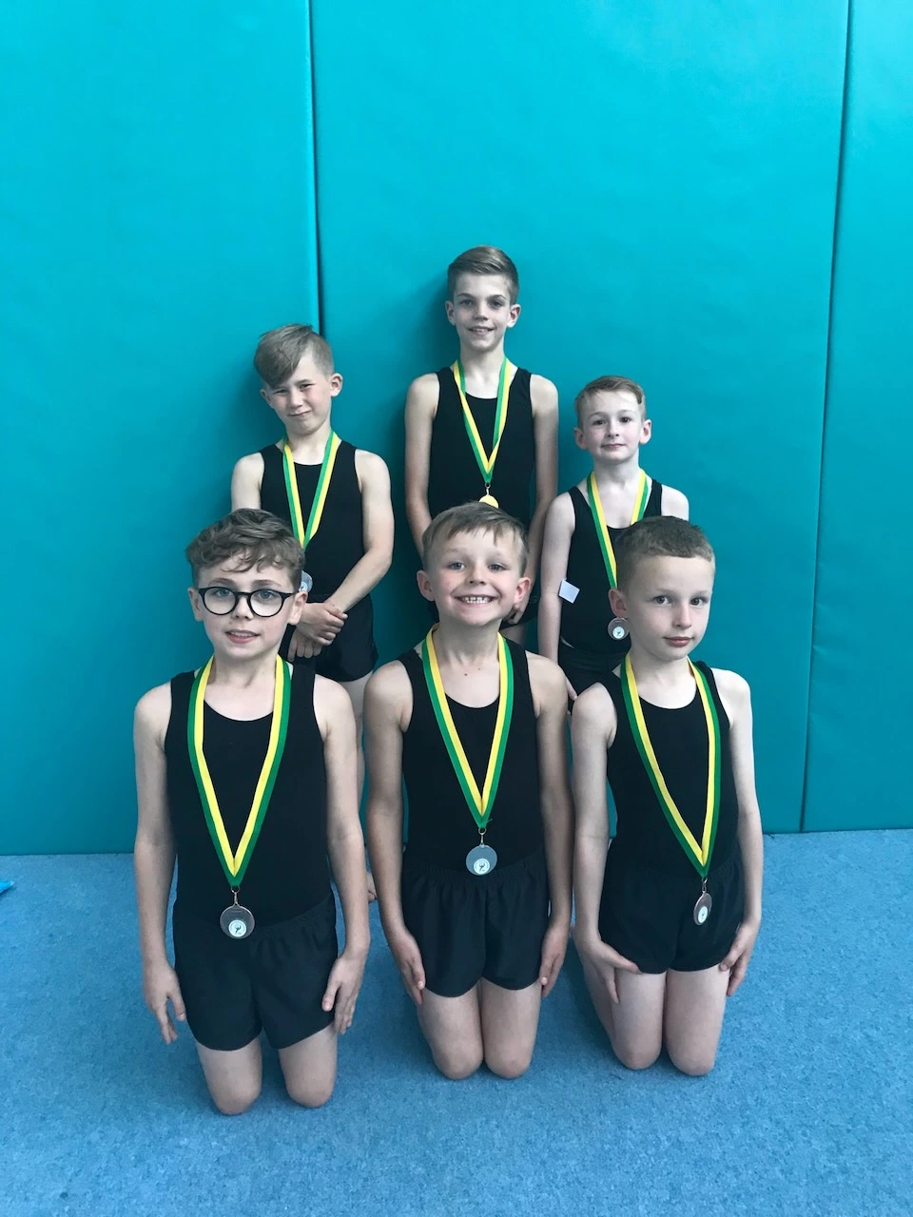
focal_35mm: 28
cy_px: 608
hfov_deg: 49.7
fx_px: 985
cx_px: 456
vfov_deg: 63.4
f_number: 1.8
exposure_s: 1/17
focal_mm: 3.99
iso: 50
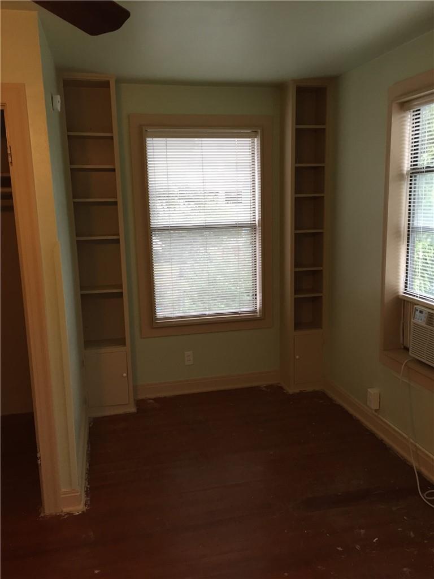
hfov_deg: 48.2
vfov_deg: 61.7
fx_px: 485
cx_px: 217
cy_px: 290
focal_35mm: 29
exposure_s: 1/30
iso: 40
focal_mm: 4.15
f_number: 2.2
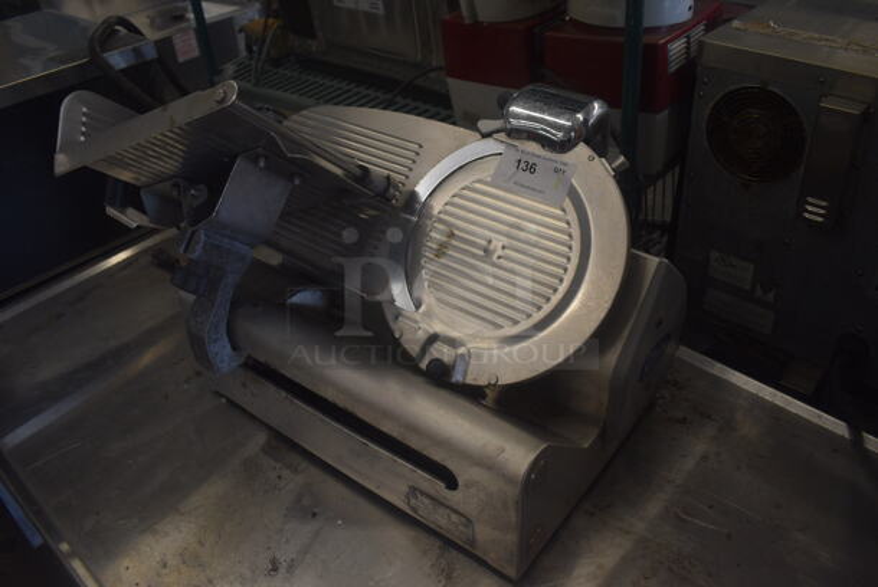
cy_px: 294
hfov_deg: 61.9
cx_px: 439
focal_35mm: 30
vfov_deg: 43.7
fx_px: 732
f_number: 3.5
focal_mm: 20
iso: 640
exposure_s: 1/250
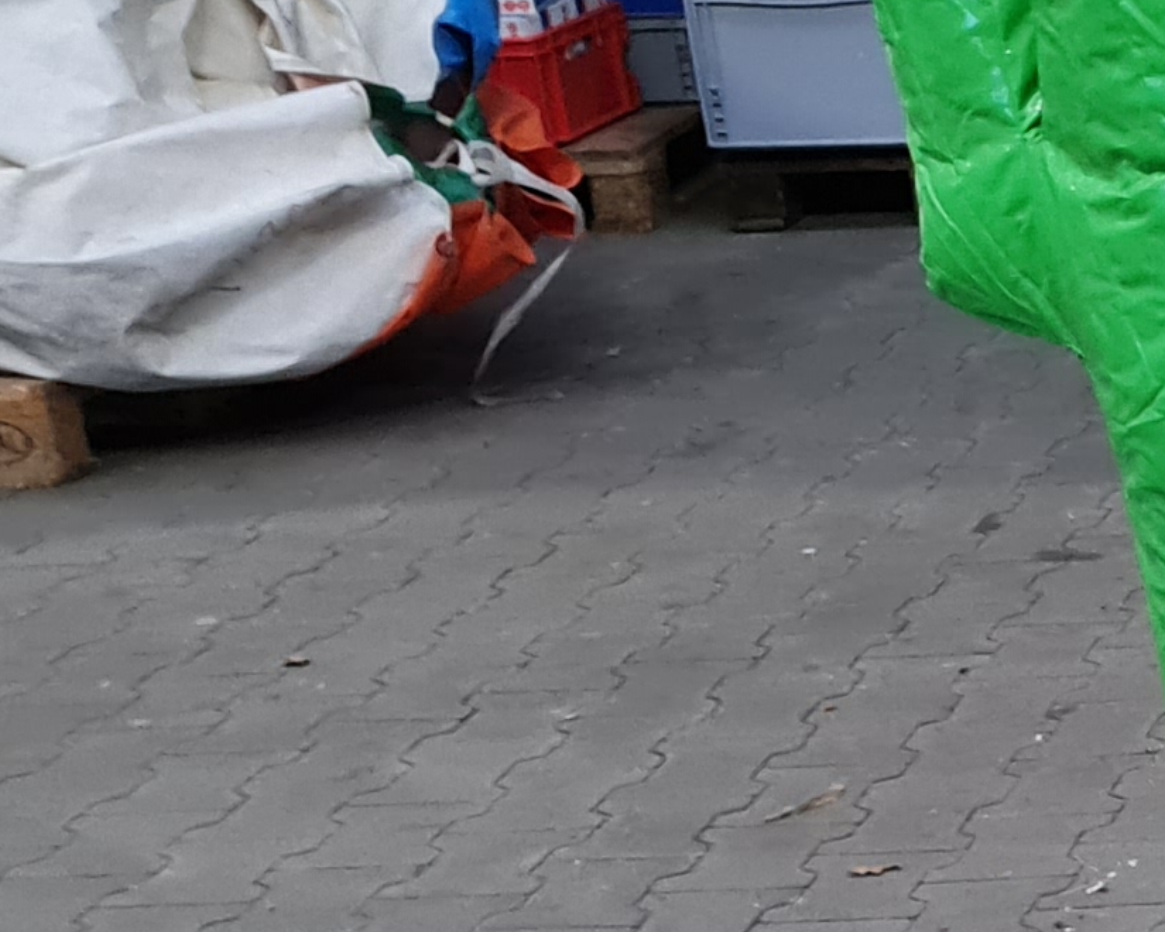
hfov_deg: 13.1
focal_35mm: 124
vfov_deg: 12.3
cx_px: 2456
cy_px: 980
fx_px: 4275
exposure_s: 1/25
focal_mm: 5.4
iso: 640
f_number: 1.8
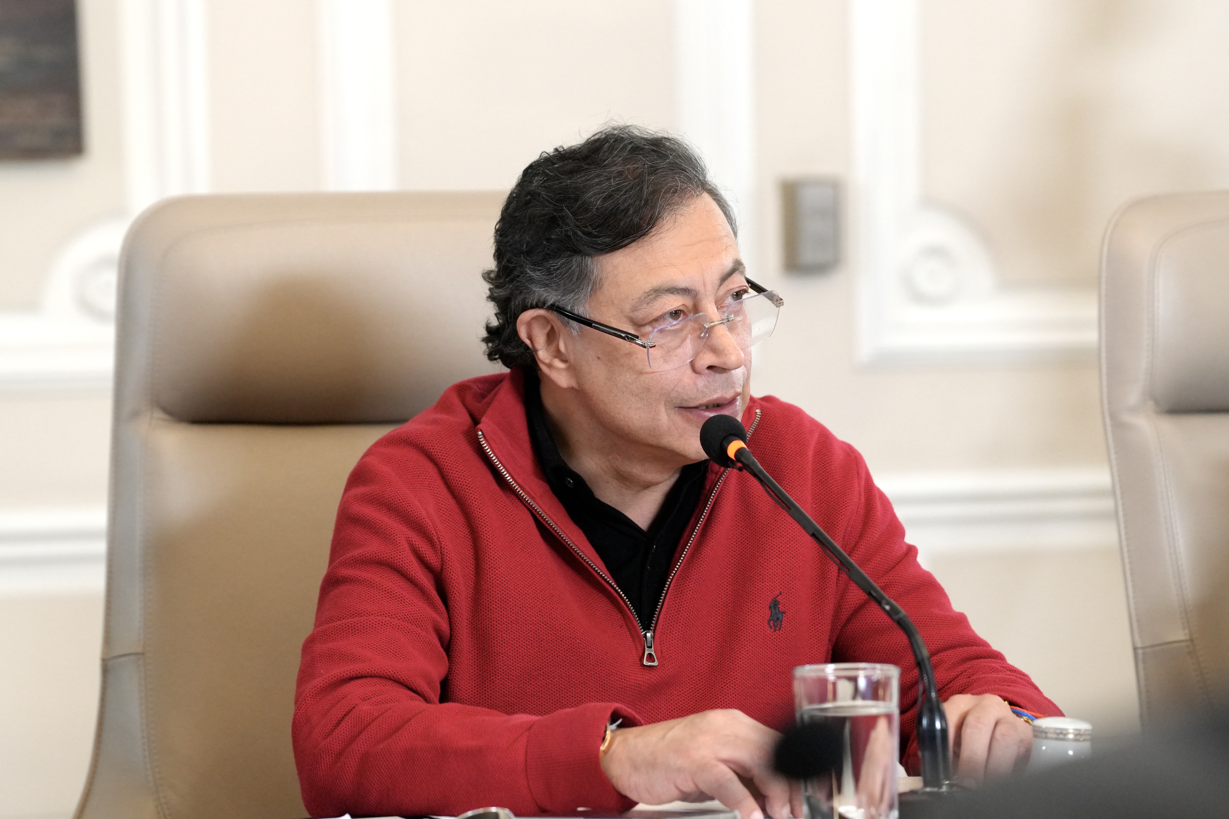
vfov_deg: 9.9
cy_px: 410
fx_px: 4711
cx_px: 614
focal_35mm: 138
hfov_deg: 14.9
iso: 2500
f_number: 3.5
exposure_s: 1/200
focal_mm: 92
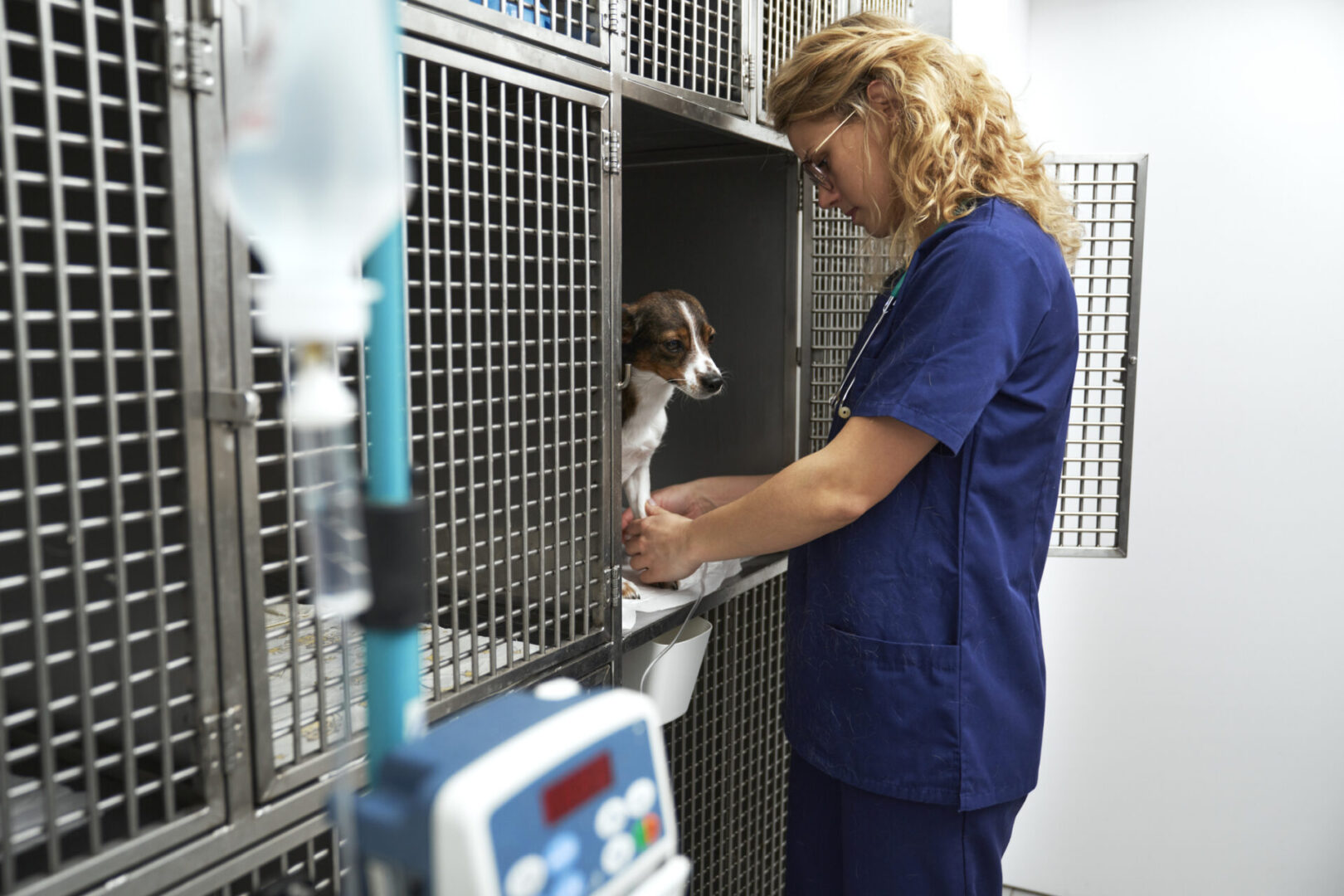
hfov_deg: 63.7
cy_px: 448
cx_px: 672
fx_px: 1083
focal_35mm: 29
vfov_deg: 45.0
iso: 500
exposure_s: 1/160
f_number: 2.8
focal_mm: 29
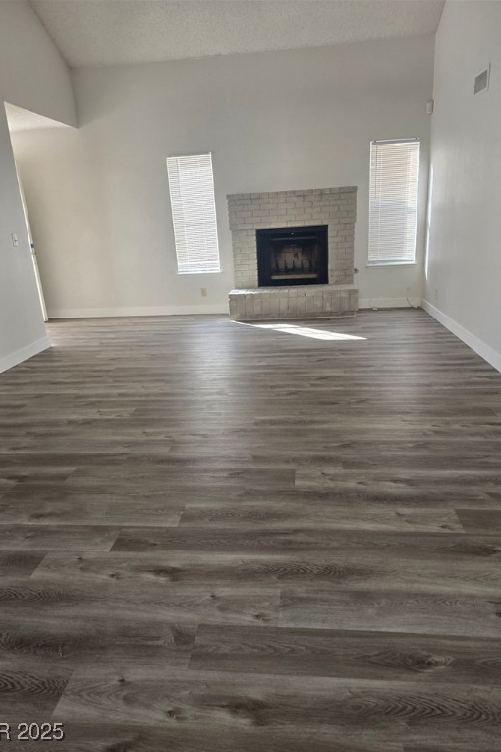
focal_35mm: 24
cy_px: 376
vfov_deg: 73.7
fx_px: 501
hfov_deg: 53.1
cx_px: 248
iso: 80
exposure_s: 1/180
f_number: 1.7
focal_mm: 6.3
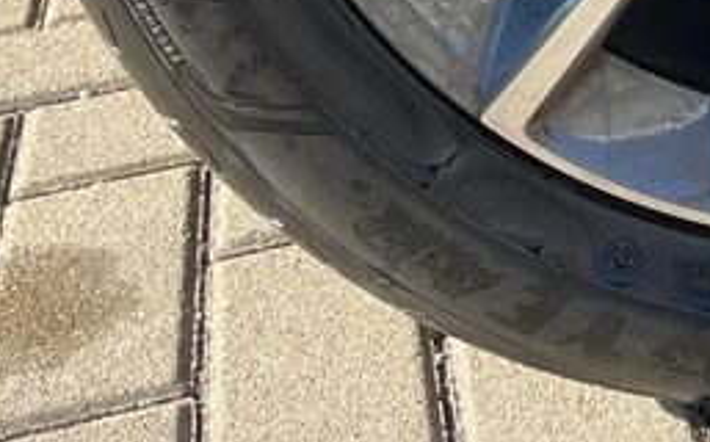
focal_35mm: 110
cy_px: -506
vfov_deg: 10.6
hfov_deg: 17.9
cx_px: 876
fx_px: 2126
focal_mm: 5.1
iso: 50
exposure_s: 1/544
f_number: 1.6
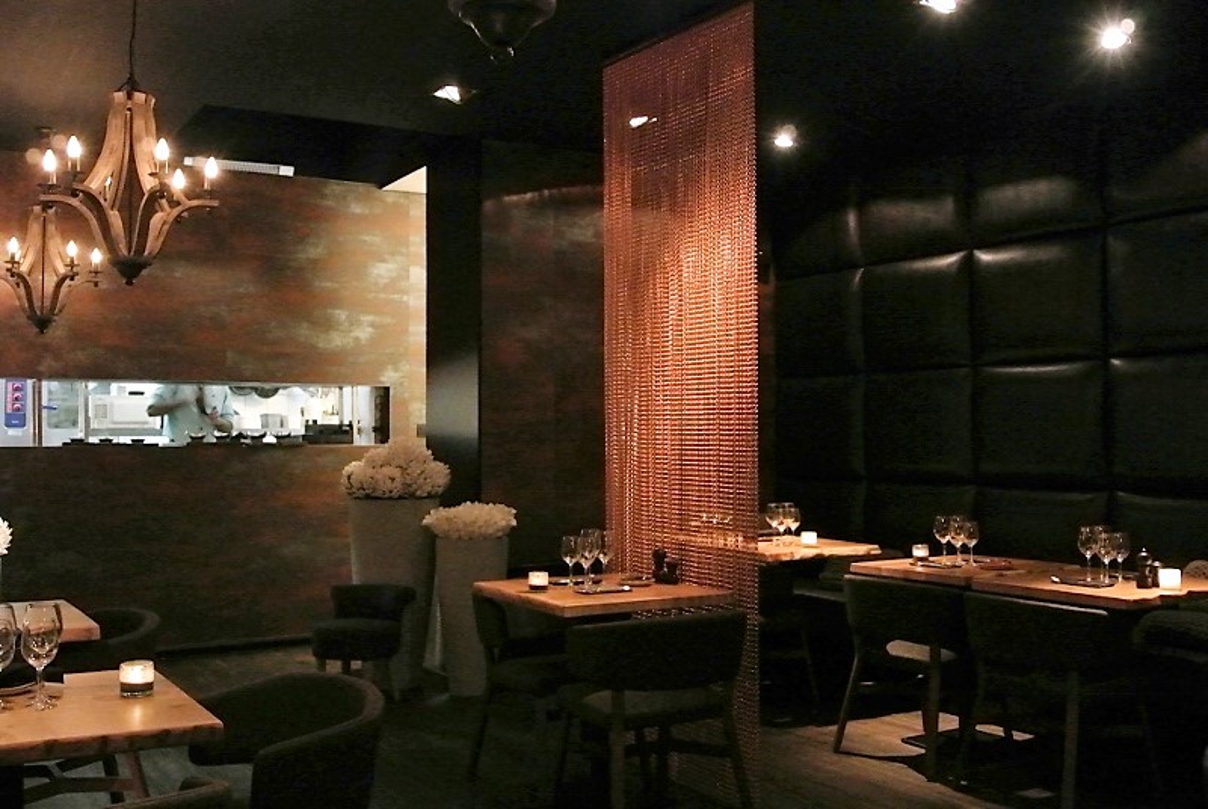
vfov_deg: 37.0
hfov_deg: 53.1
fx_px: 1210
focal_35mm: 36
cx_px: 604
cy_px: 404
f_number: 5.6
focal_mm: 13.6
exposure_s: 1/15
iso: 3200
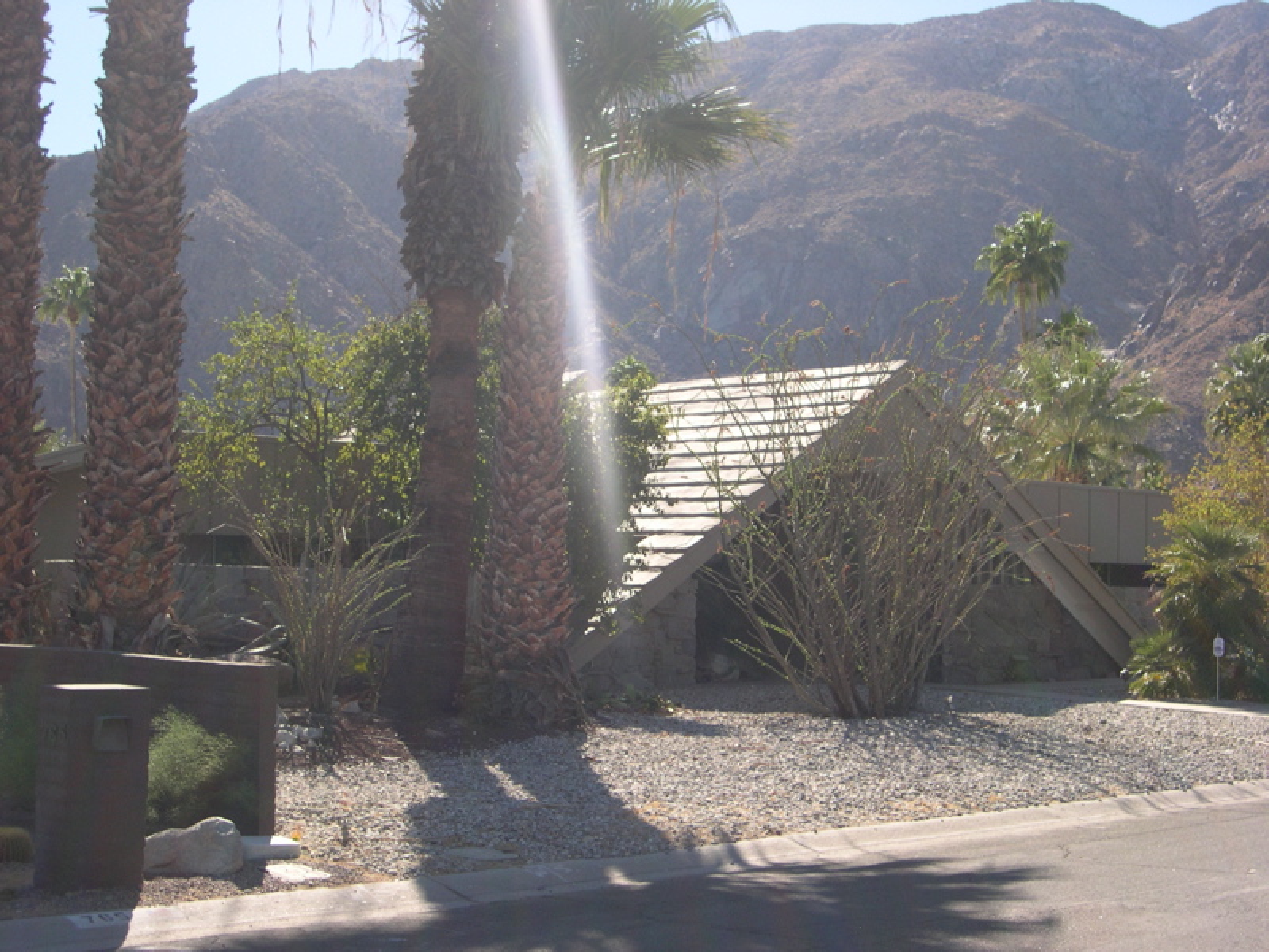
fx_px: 1906
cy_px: 476
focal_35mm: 52
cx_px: 634
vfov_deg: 28.0
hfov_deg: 36.8
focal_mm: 11.1
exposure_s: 1/125
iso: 100
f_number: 8.8
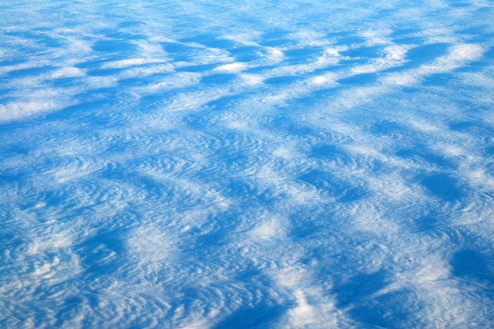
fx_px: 1234
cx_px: 247
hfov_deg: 22.6
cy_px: 164
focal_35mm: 90
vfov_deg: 15.2
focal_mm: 60
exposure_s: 1/320
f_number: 10
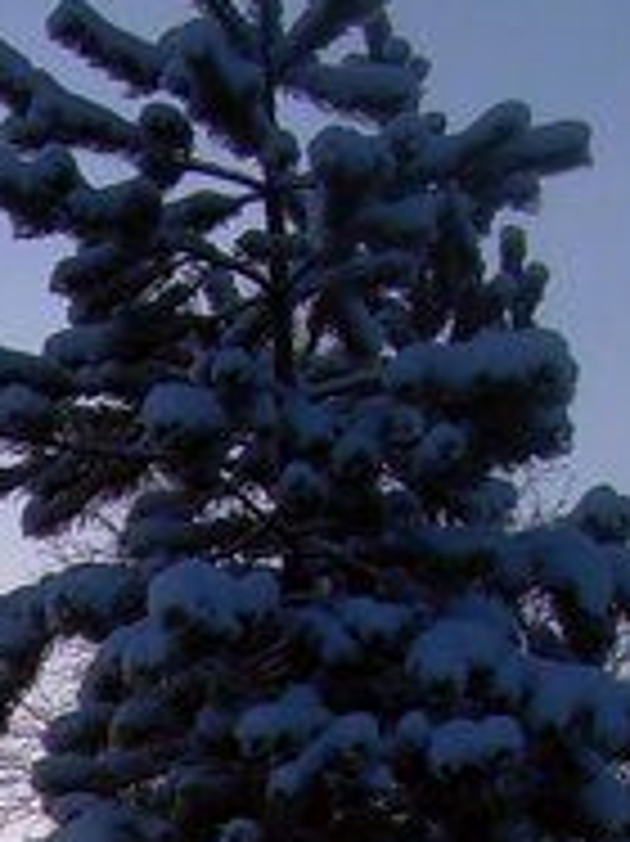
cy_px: 1432
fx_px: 3790
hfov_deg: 9.0
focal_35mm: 156
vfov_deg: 11.8
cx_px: -608
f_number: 4.6
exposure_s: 1/420
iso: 50
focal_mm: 6.3
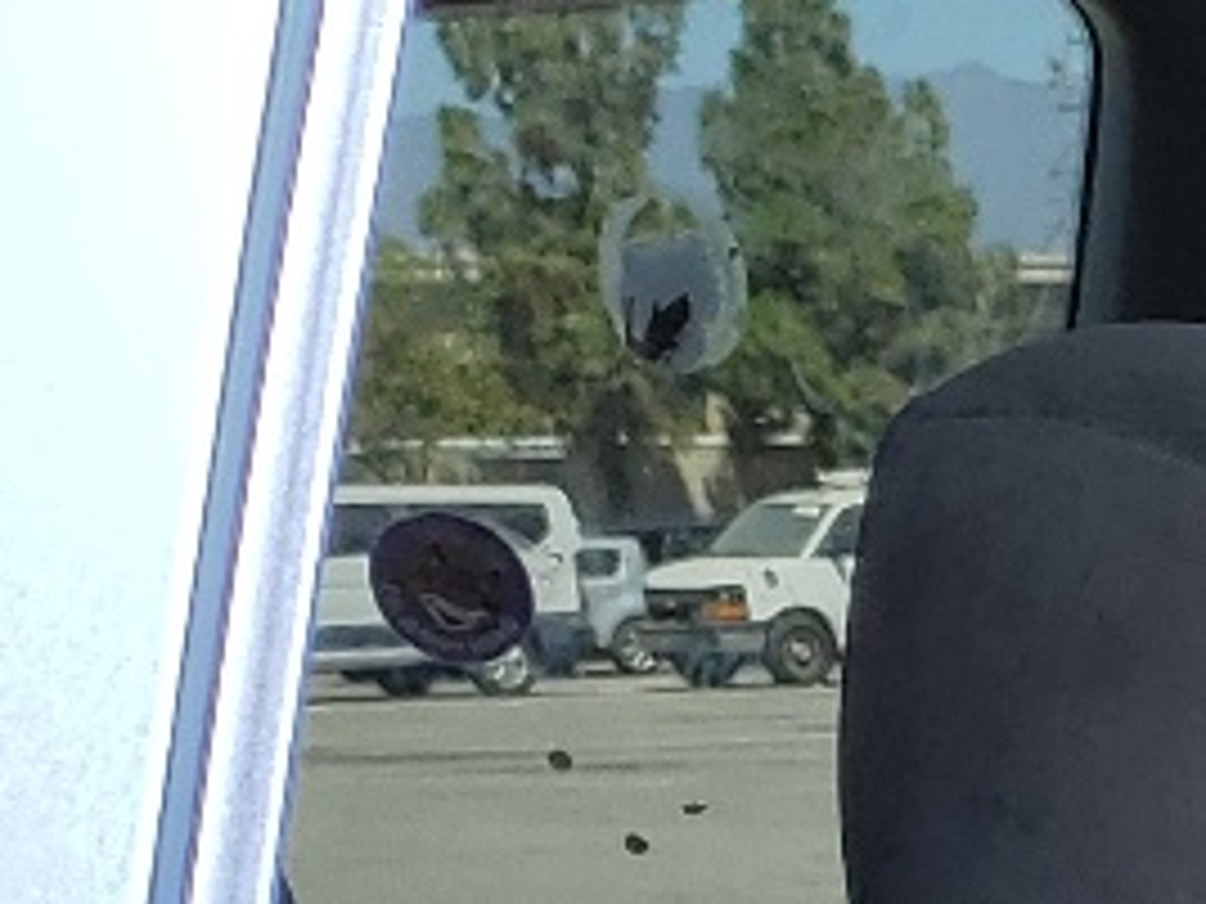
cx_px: 2718
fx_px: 5400
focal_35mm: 155
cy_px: 2051
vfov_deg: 8.8
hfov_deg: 11.1
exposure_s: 1/1111
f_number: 1.5
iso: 50
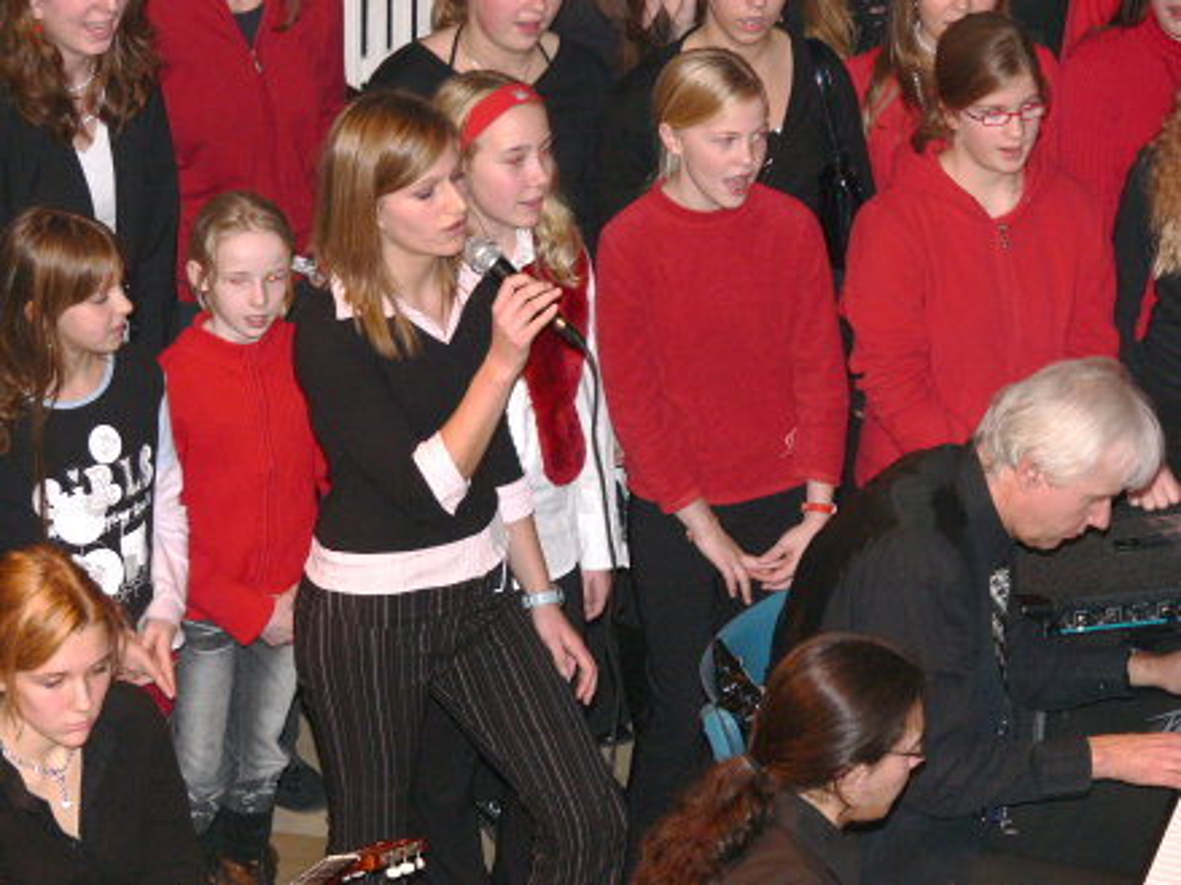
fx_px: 5798
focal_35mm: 170
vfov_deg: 8.7
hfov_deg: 11.6
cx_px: 590
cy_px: 442
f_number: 4
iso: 100
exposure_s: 1/30
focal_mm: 36
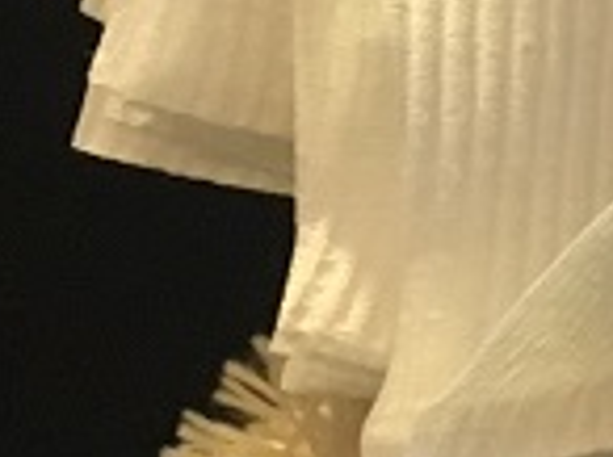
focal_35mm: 149
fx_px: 2634
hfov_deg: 12.1
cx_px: 1129
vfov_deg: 9.4
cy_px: -373
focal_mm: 4.15
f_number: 2.2
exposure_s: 1/17
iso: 320
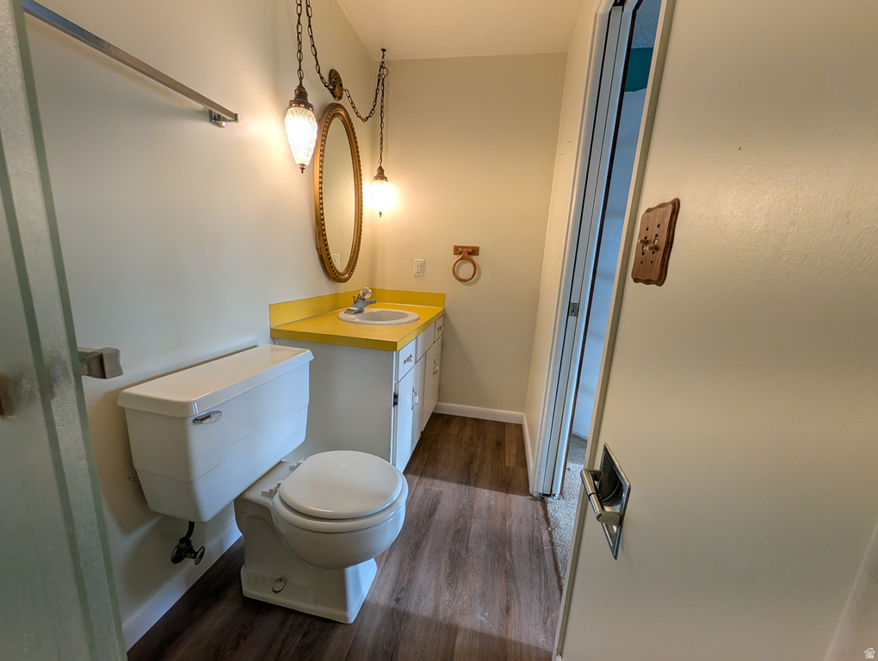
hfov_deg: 110.5
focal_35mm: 12
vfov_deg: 94.6
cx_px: 439
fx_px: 305
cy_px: 330
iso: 46
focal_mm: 2.02
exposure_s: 1/164
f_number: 1.7
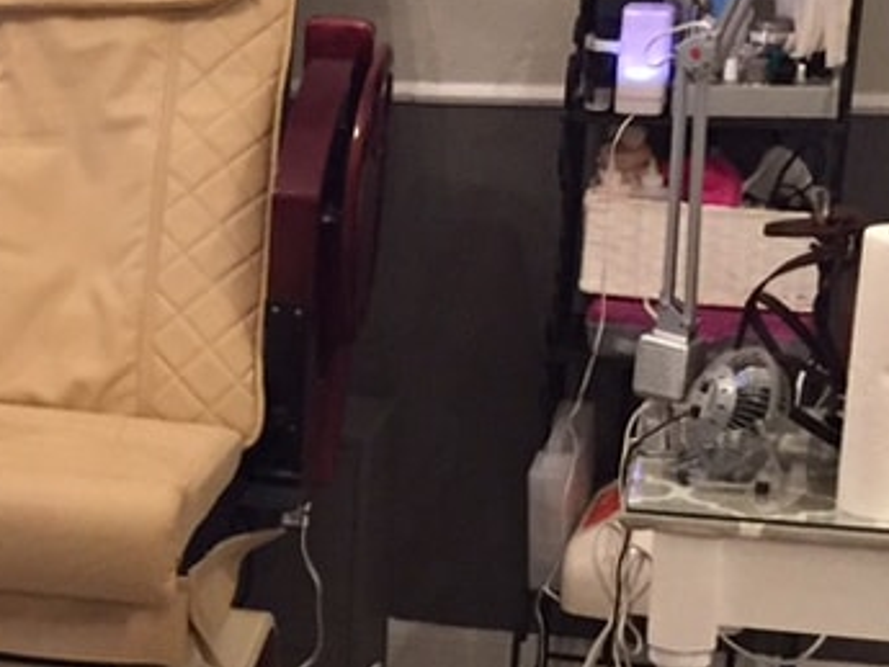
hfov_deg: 16.2
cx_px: -403
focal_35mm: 112
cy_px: 407
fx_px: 2877
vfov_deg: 13.2
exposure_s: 1/24
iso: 250
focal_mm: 4.15
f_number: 2.2
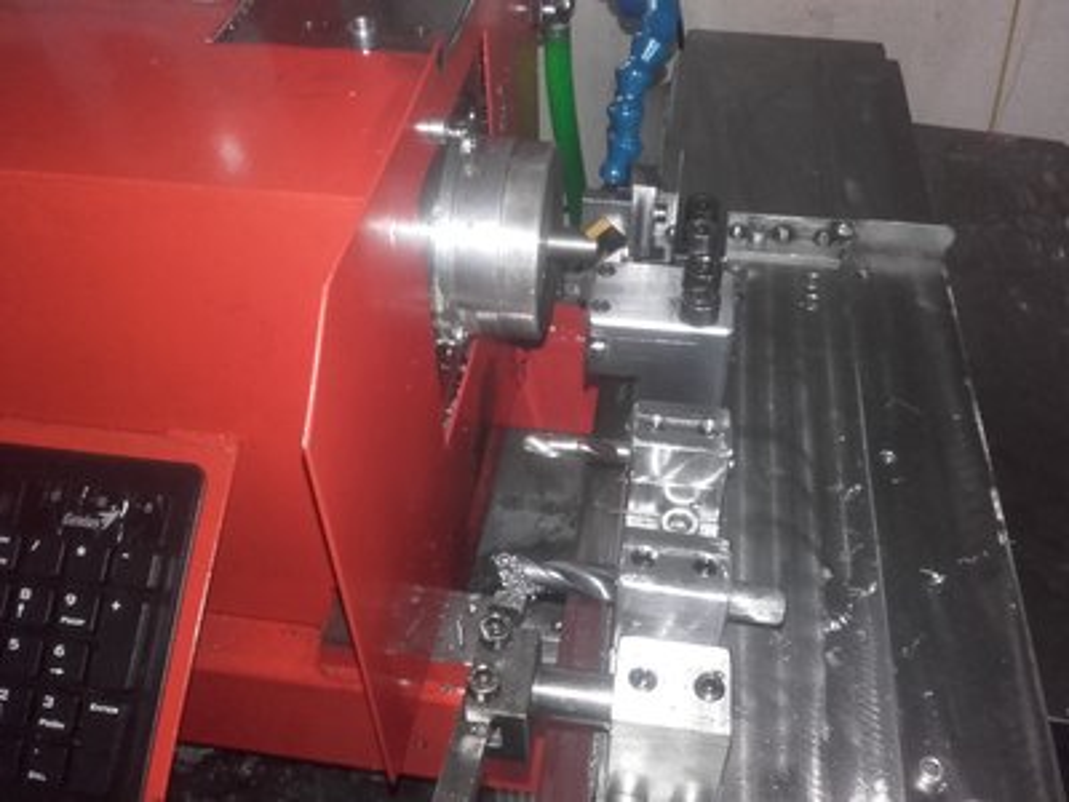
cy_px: 401
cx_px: 534
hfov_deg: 58.4
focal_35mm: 31
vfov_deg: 45.4
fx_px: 957
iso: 200
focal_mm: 3.31
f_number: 2.2
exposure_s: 1/25
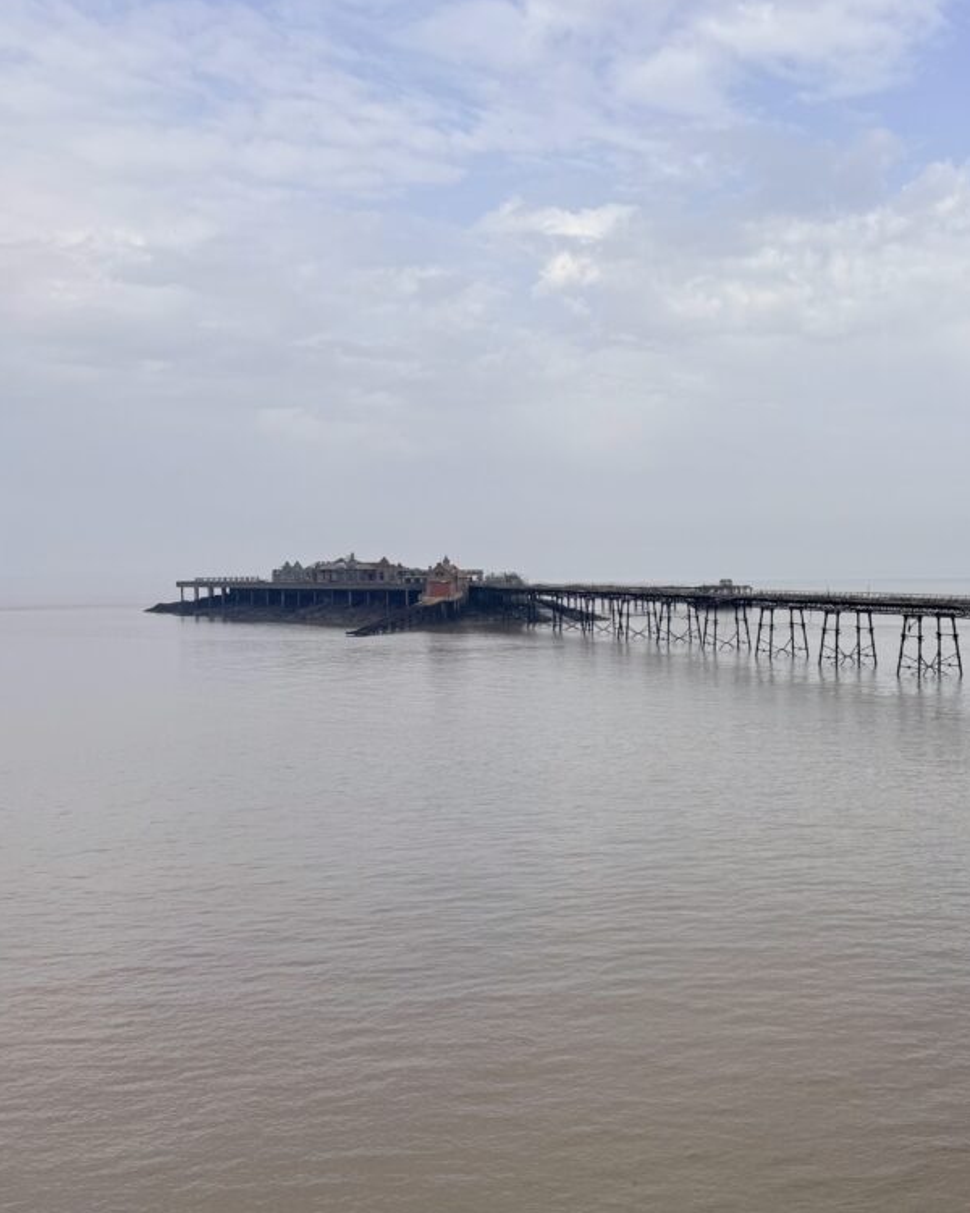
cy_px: 605
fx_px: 1148
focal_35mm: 32
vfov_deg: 55.7
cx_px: 823
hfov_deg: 42.9
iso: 80
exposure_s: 1/5714
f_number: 1.78
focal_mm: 6.76
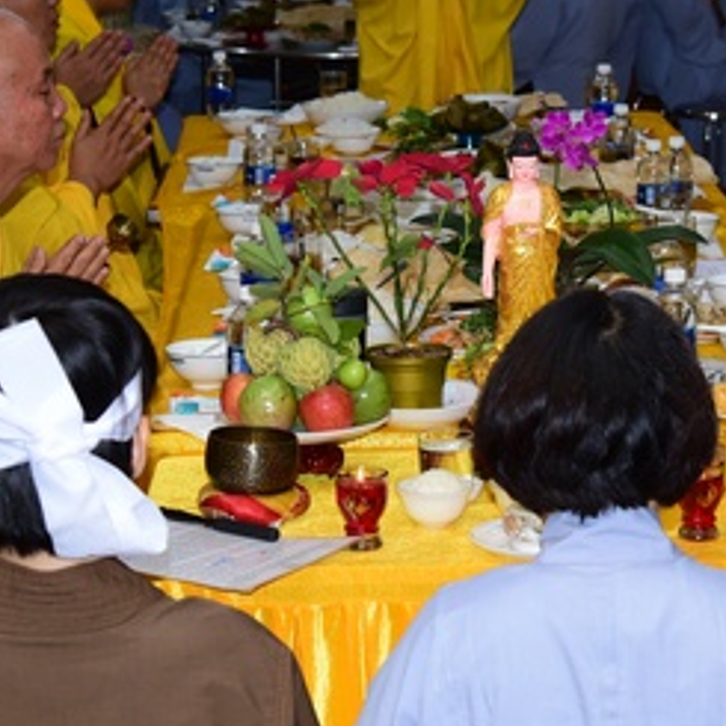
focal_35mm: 113
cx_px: 587
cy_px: 240
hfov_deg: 15.3
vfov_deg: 15.4
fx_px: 2681
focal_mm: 50
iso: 800
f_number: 5
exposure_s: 1/80
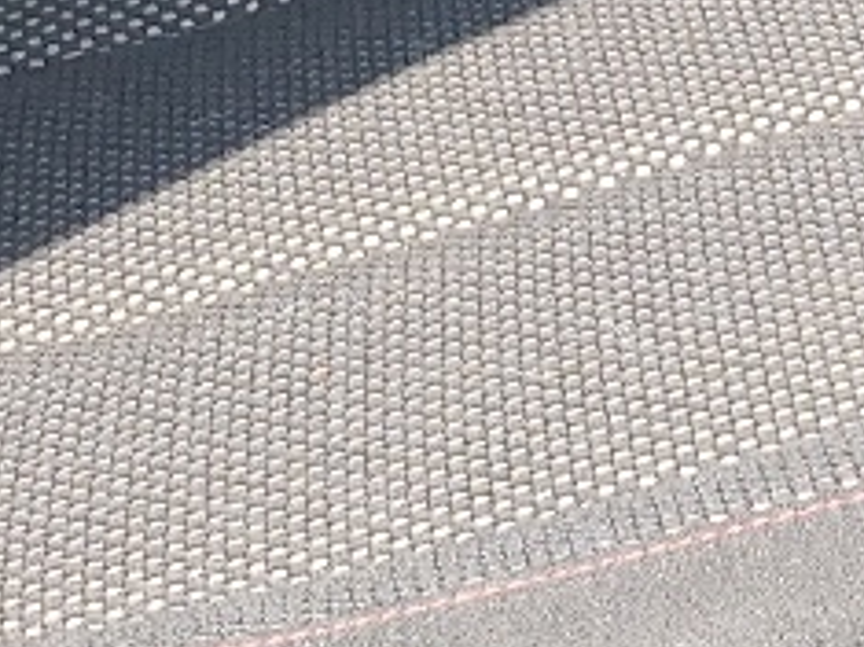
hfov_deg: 10.9
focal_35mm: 177
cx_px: 1096
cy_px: -489
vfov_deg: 8.1
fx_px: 4416
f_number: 1.5
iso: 50
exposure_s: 1/476
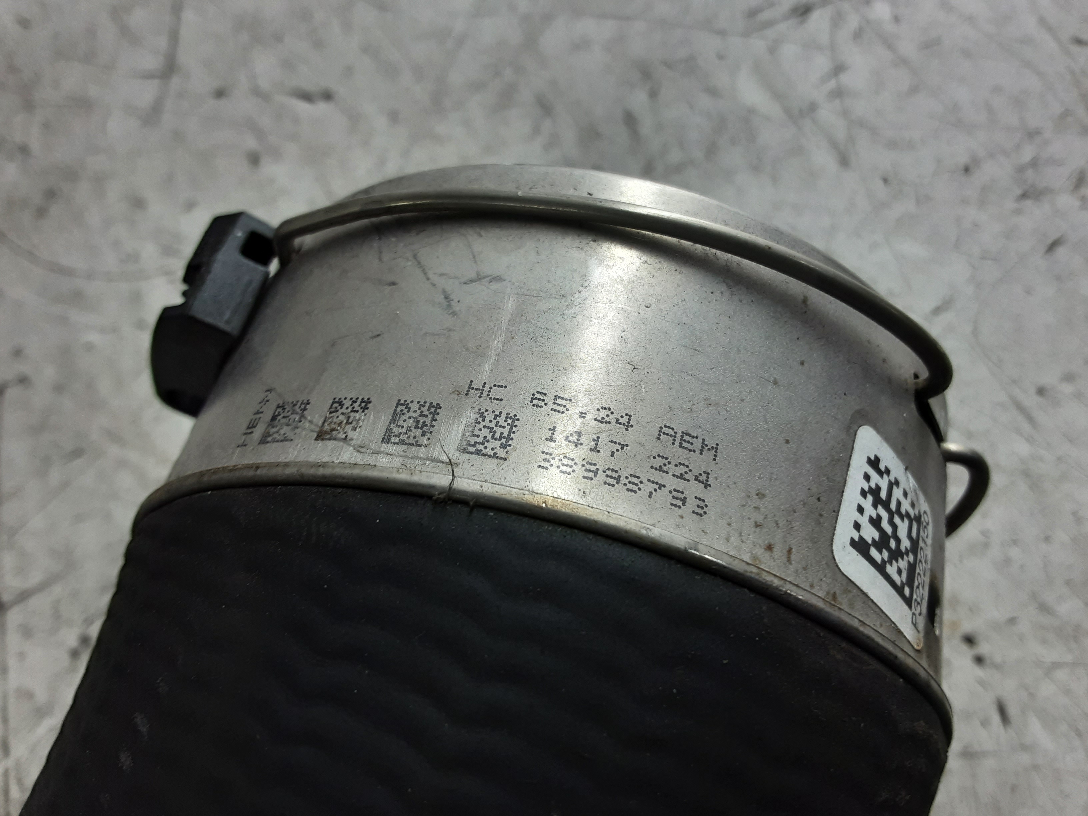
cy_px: 408
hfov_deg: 65.3
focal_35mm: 27
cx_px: 544
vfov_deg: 51.4
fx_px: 849
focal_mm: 2.91
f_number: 1.9
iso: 50
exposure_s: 1/50
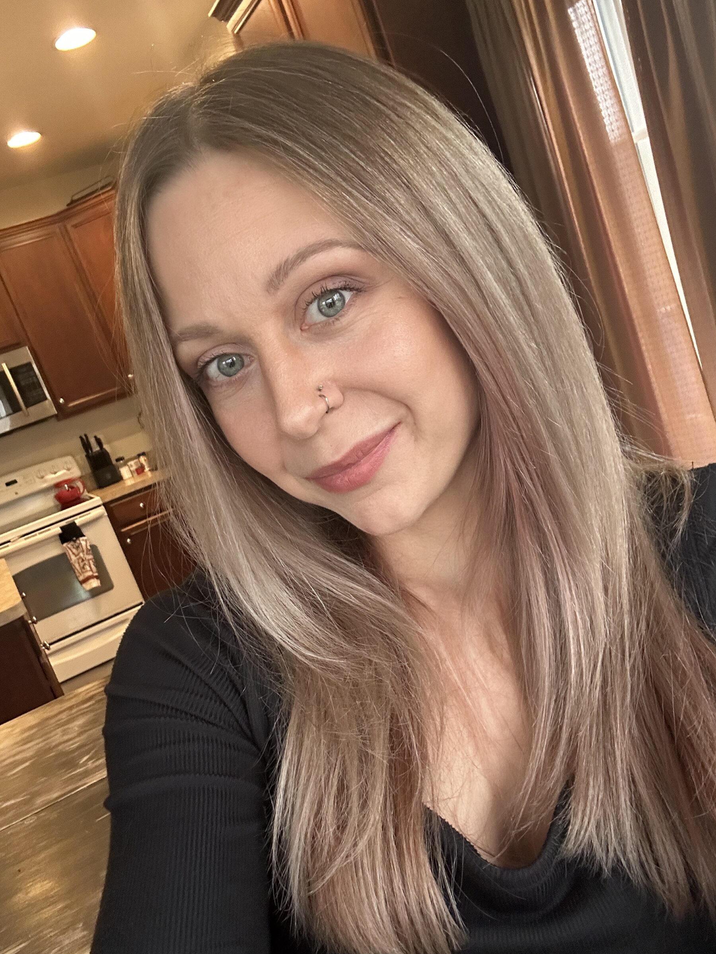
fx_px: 883
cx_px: 376
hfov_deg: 44.1
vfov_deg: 56.8
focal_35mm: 32
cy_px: 508
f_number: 1.9
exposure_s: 1/60
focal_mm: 2.69
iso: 160
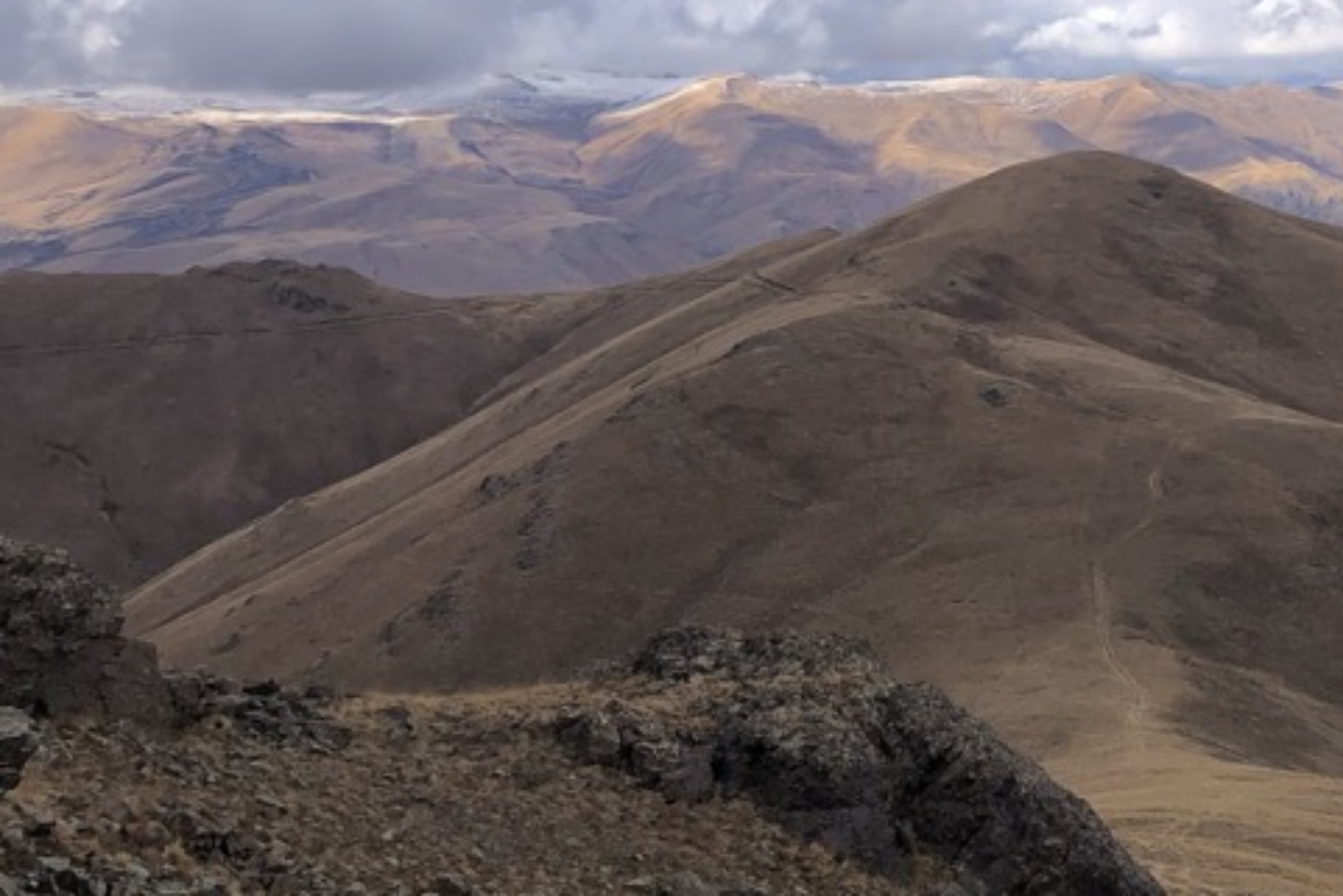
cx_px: 1114
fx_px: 2314
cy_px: 318
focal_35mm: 62
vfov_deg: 21.9
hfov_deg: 31.4
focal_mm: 3.99
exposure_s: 1/1845
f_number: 1.8
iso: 20
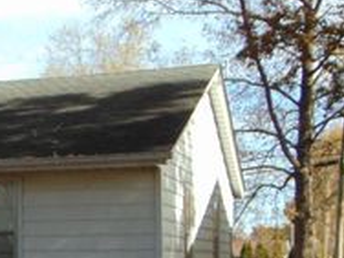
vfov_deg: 15.6
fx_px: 924
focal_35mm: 93
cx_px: -91
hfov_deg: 19.6
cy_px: 261
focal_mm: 6.3
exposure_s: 1/640
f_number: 3.2
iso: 100
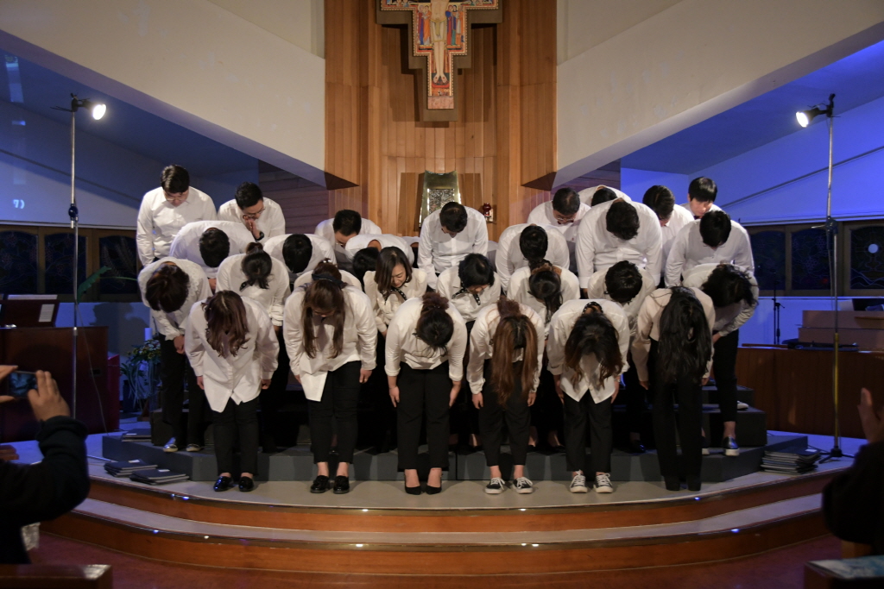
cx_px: 442
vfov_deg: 28.1
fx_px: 1179
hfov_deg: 41.1
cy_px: 294
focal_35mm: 48
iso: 2500
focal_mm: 32
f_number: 4.2
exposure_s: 1/50
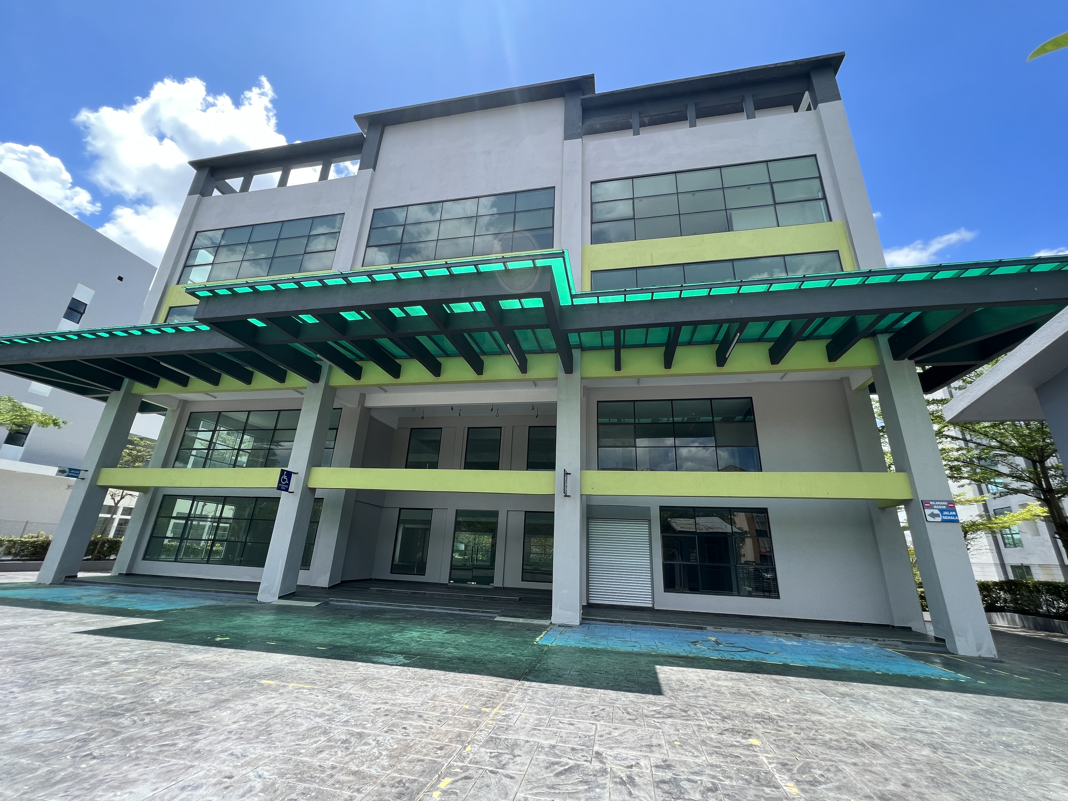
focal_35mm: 13
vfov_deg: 89.9
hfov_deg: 106.2
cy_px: 400
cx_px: 534
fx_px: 401
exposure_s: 1/564
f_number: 1.8
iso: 32
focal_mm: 1.57
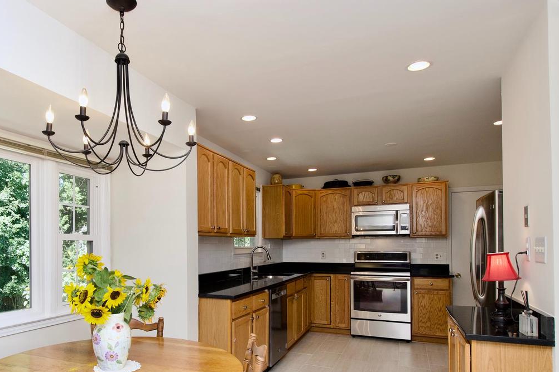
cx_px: 200
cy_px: 232
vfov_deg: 54.5
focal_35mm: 23
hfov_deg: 74.4
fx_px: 357
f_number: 7.1
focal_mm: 11
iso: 320
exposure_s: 1/80
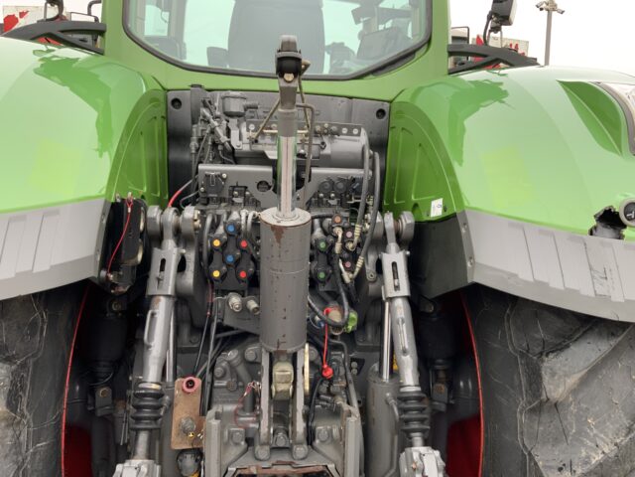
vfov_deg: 48.2
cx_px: 318
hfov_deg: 61.7
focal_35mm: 29
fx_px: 532
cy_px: 238
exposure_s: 1/122
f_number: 1.8
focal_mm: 3
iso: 50
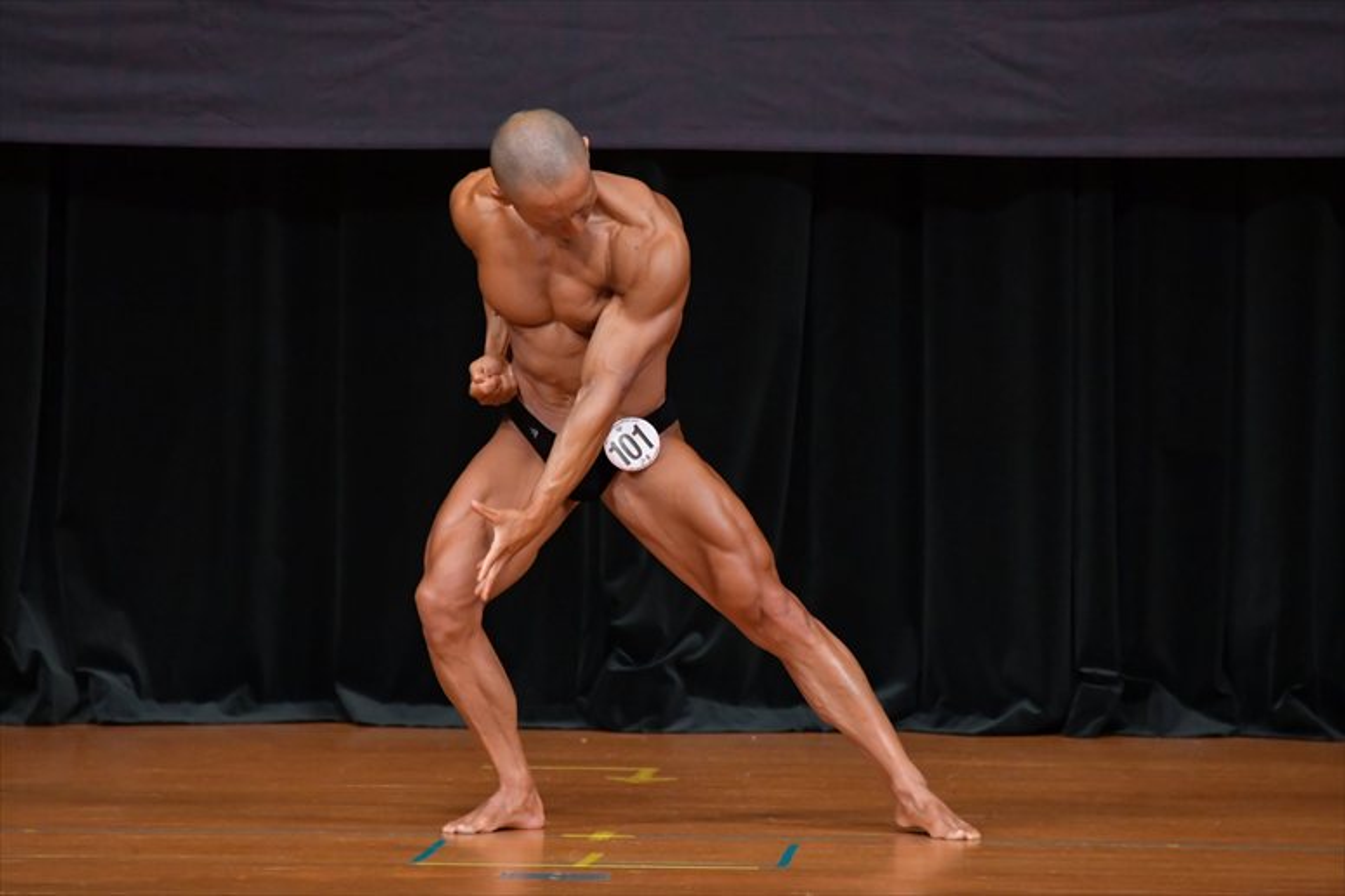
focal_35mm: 375
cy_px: 448
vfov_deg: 3.7
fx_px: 14004
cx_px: 672
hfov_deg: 5.5
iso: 4000
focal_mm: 250
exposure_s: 1/400
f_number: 5.6
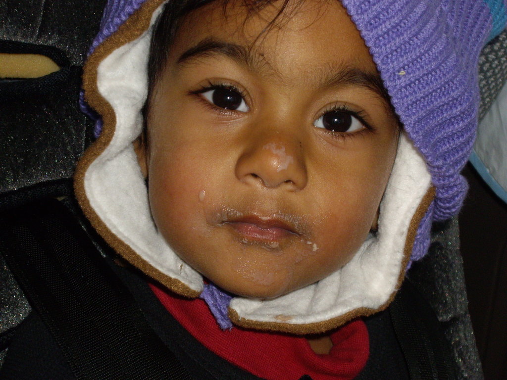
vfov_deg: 15.7
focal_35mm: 94
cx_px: 254
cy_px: 190
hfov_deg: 20.9
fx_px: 1377
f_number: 4.6
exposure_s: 1/100
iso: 200
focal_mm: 15.3
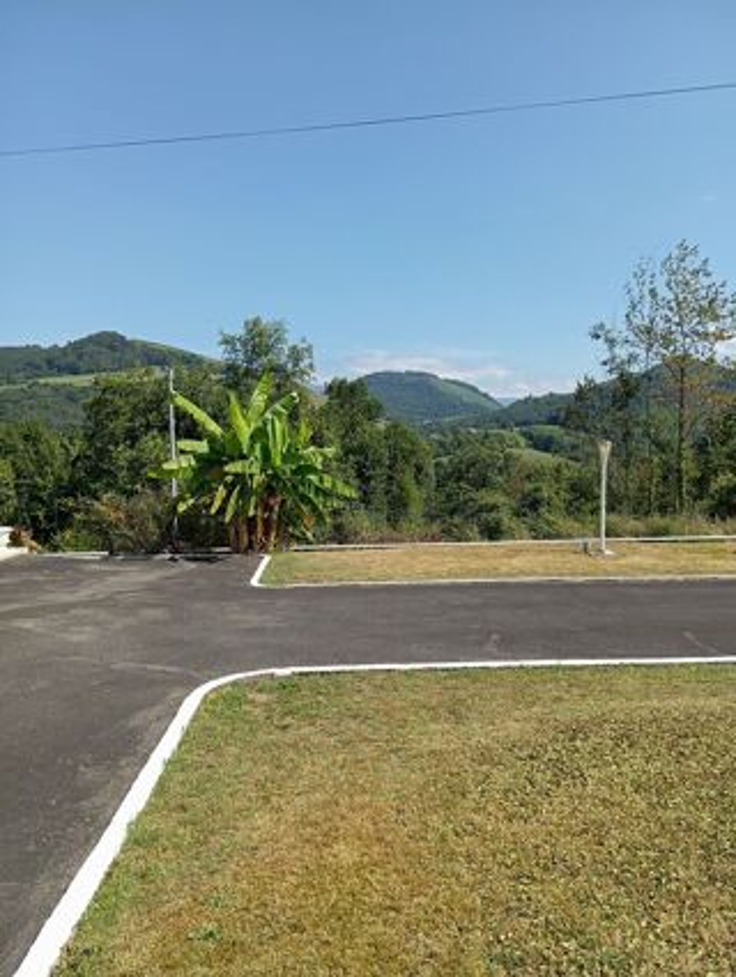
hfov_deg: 49.9
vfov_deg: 63.4
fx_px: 792
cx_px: 368
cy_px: 488
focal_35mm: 28
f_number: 1.8
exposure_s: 1/630
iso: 55
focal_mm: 4.22
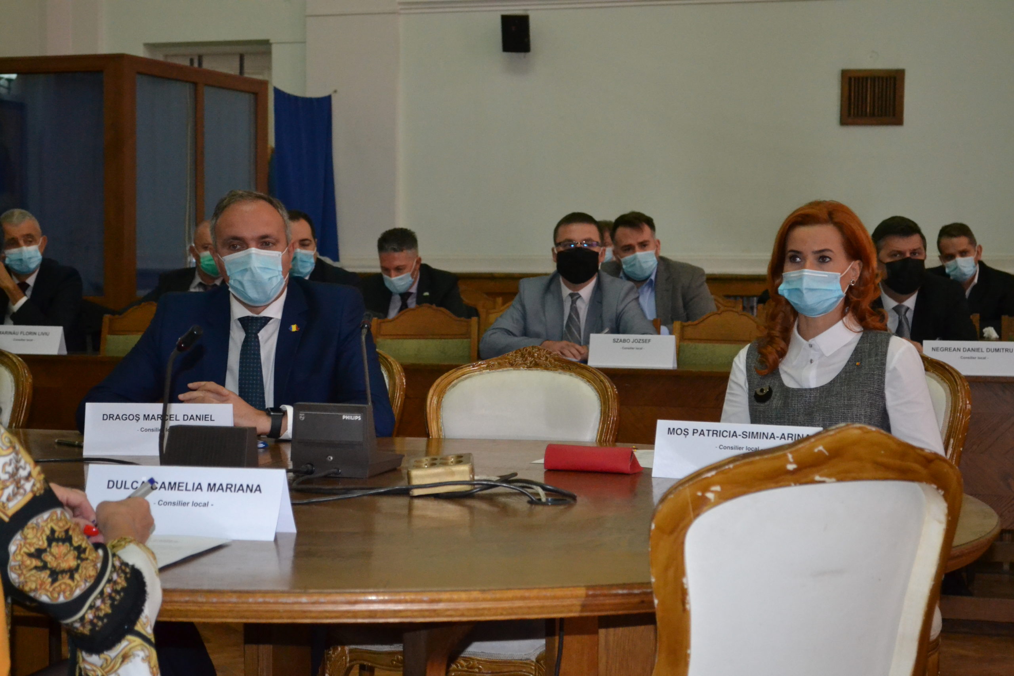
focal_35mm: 72
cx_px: 507
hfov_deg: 28.1
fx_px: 2028
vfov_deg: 18.9
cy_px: 338
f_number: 5.3
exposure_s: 1/60
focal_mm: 48
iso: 3200
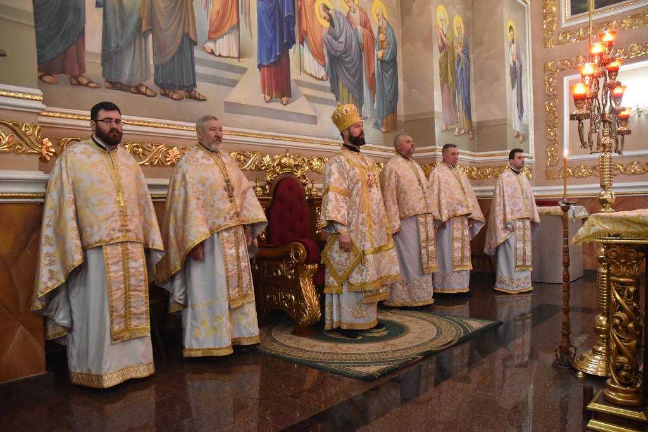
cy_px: 216
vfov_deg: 47.9
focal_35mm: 27
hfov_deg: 67.4
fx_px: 486
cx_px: 324
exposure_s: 1/125
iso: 5000
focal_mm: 18
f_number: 3.5
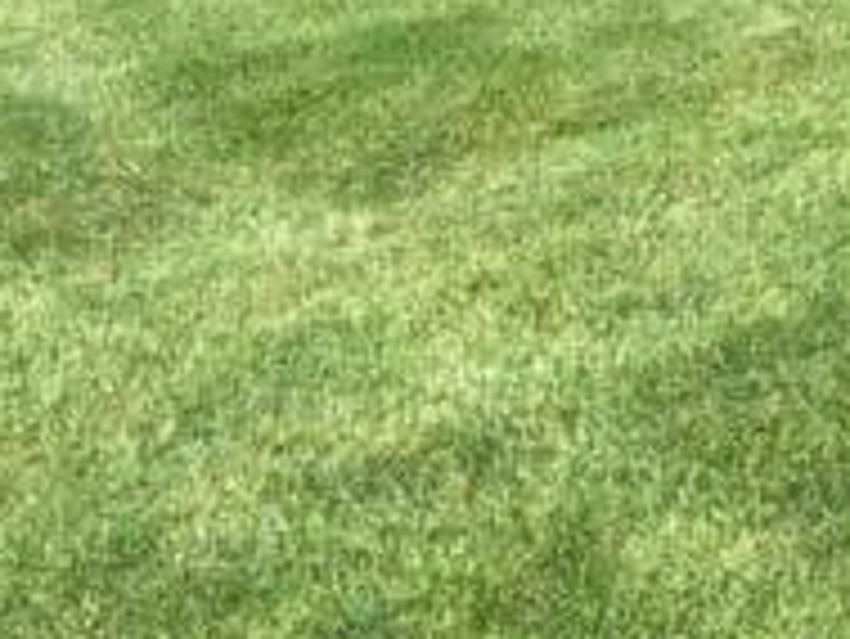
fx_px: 2261
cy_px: 126
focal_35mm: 92
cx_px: 1178
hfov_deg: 19.3
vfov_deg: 16.0
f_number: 2.2
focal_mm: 4.15
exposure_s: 1/754
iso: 25
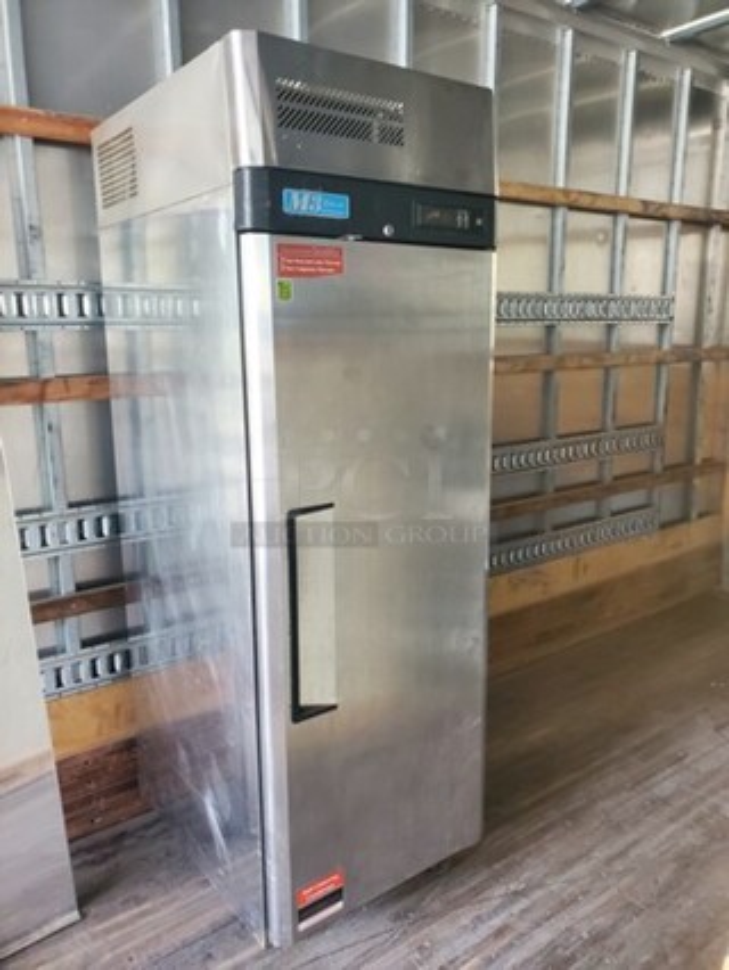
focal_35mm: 26
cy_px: 485
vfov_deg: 67.3
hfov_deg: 53.1
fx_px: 729
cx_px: 364
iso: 320
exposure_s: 1/50
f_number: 2.4
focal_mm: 4.3
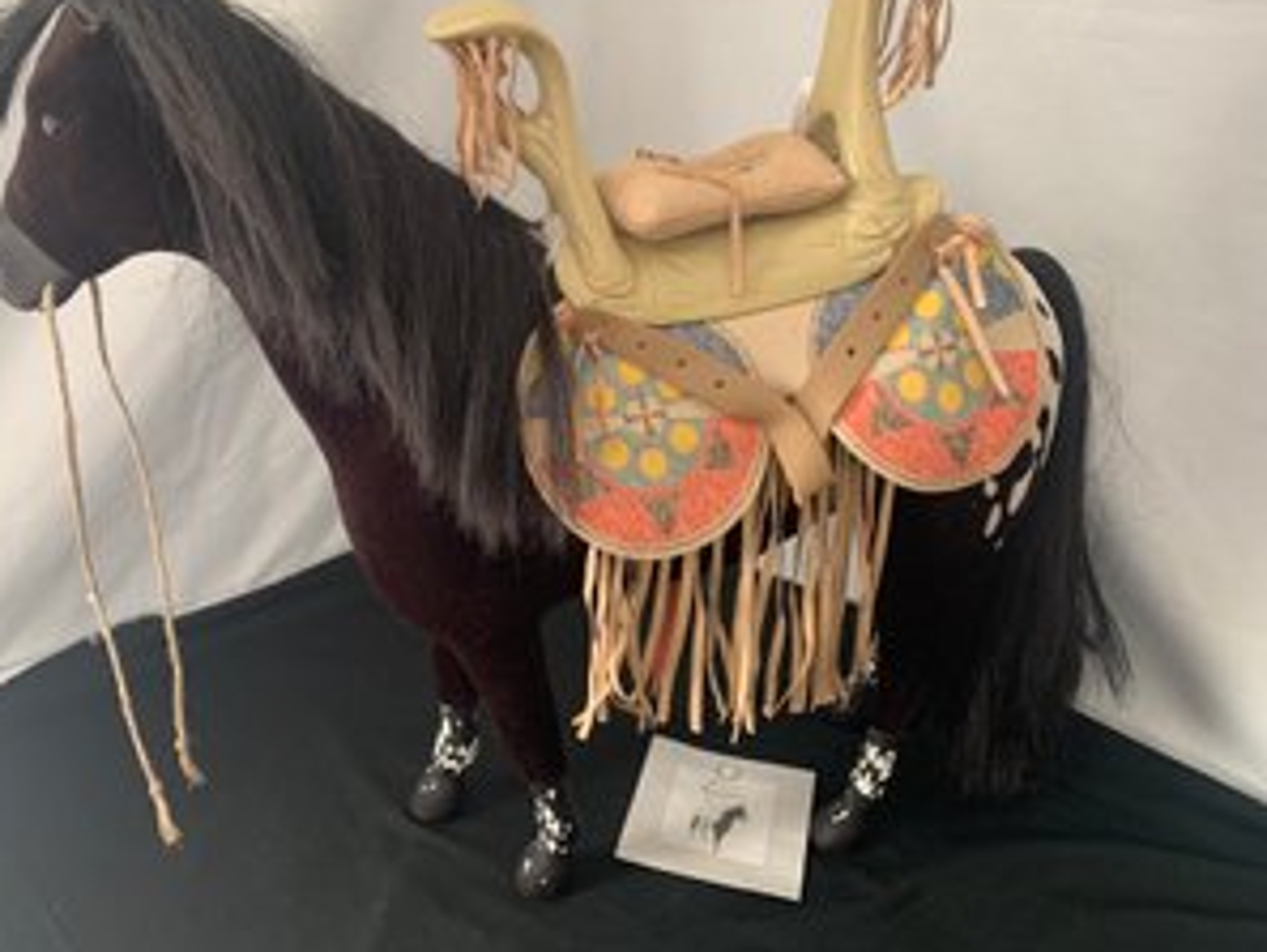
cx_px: 540
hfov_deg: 59.7
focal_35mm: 30
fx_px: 1098
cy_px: 421
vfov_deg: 46.7
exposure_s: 1/60
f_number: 1.8
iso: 160
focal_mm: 4.25
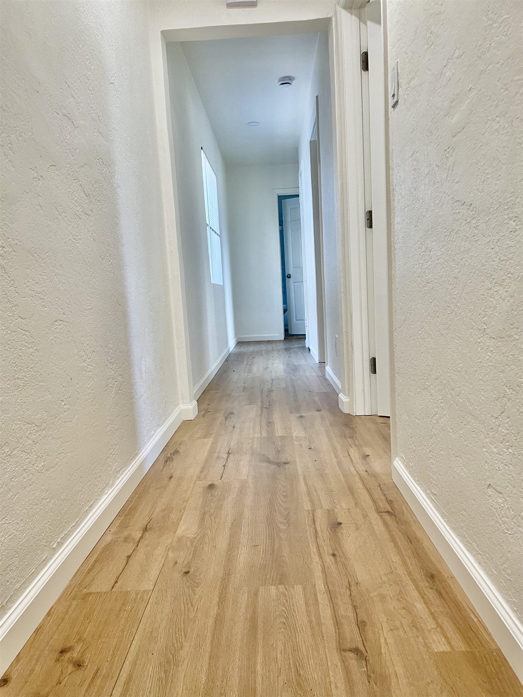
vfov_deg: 67.3
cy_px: 348
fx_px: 524
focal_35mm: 26
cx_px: 262
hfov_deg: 53.1
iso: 80
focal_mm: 4.2
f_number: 1.6
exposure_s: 1/60
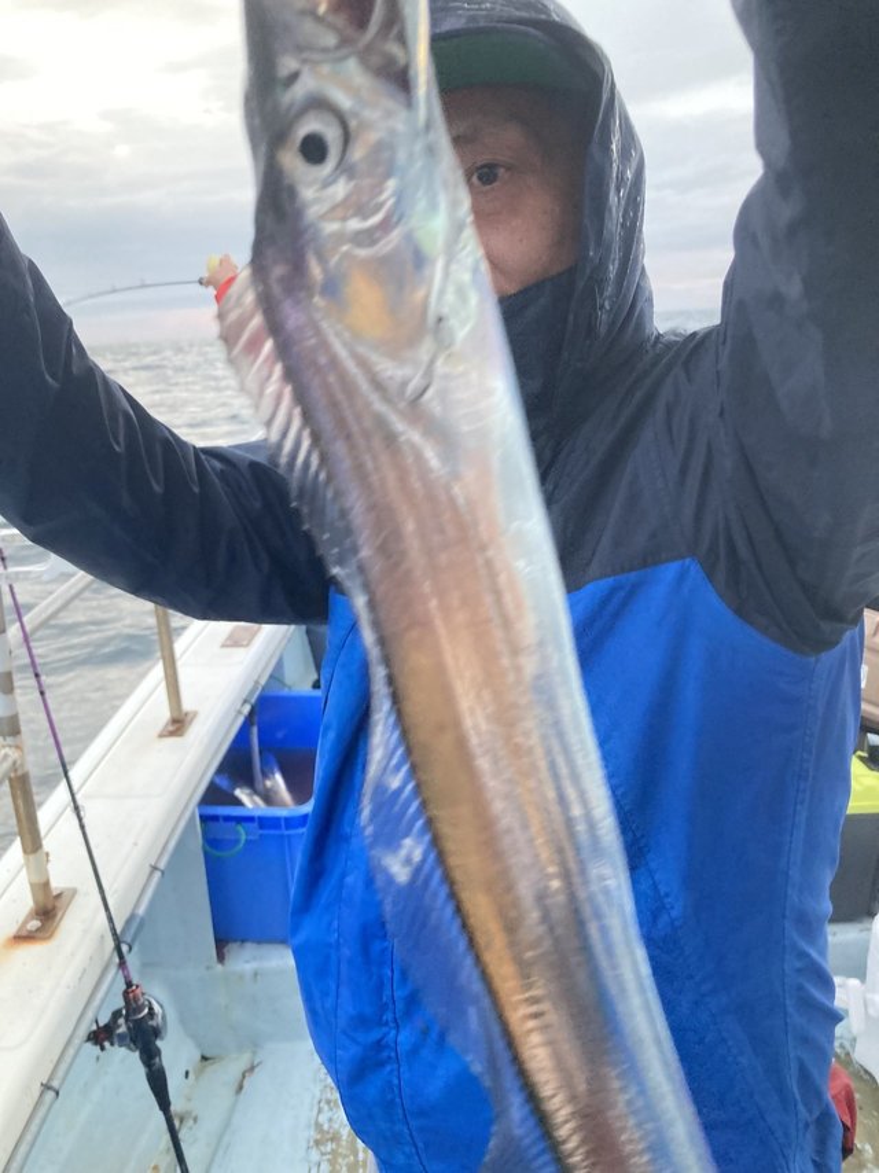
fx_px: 948
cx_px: 440
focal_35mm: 28
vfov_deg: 63.5
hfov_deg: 49.7
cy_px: 586
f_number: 1.8
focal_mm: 3.99
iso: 200
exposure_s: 1/60
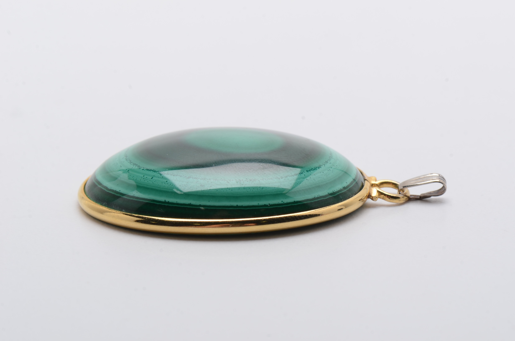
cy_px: 170
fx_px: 1820
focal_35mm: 128
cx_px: 258
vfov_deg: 10.7
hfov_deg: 16.1
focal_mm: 85
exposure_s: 1/160
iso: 200
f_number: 16
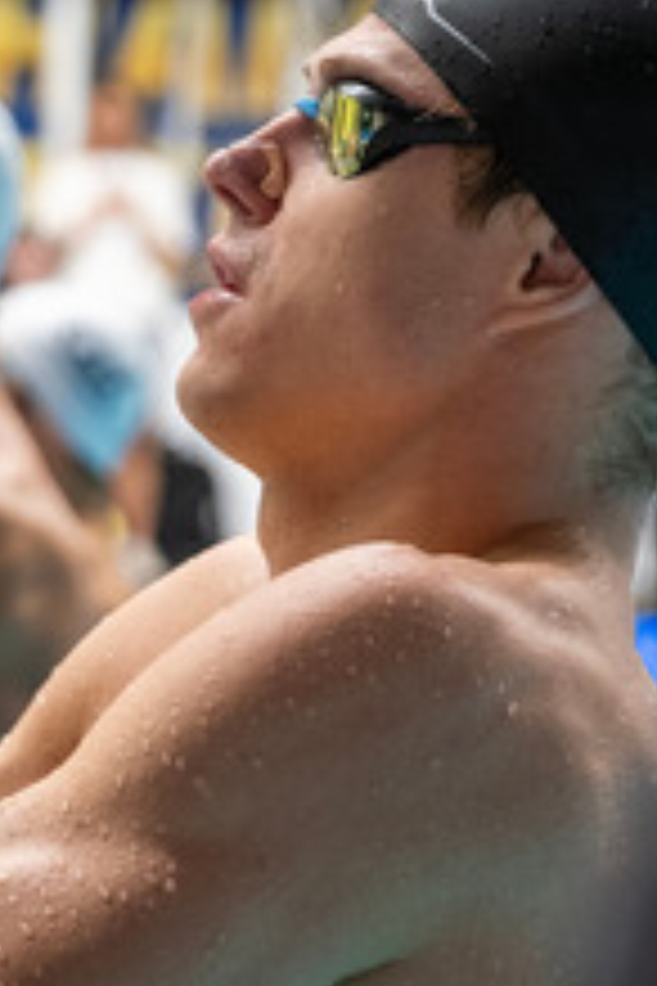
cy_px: 745
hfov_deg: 4.5
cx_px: 112
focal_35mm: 305
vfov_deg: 6.7
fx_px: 8349
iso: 3200
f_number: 5.6
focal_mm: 110
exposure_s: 1/150
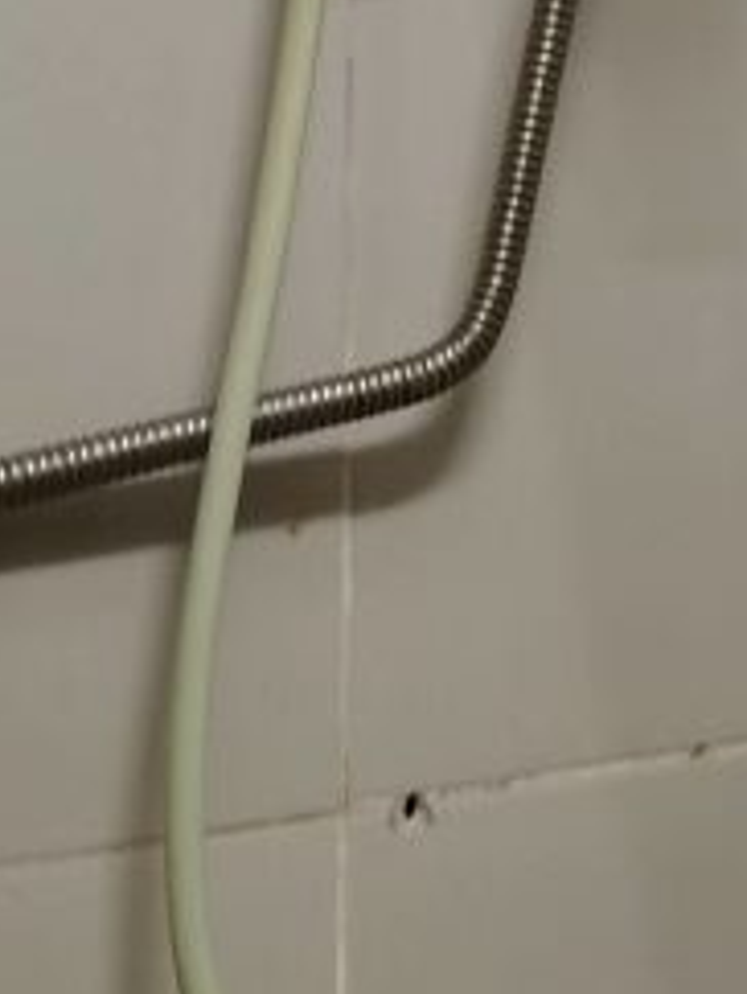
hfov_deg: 12.1
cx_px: 952
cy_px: -479
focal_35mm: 119
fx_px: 3418
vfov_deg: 15.3
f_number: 1.6
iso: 200
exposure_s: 1/50
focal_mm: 5.56
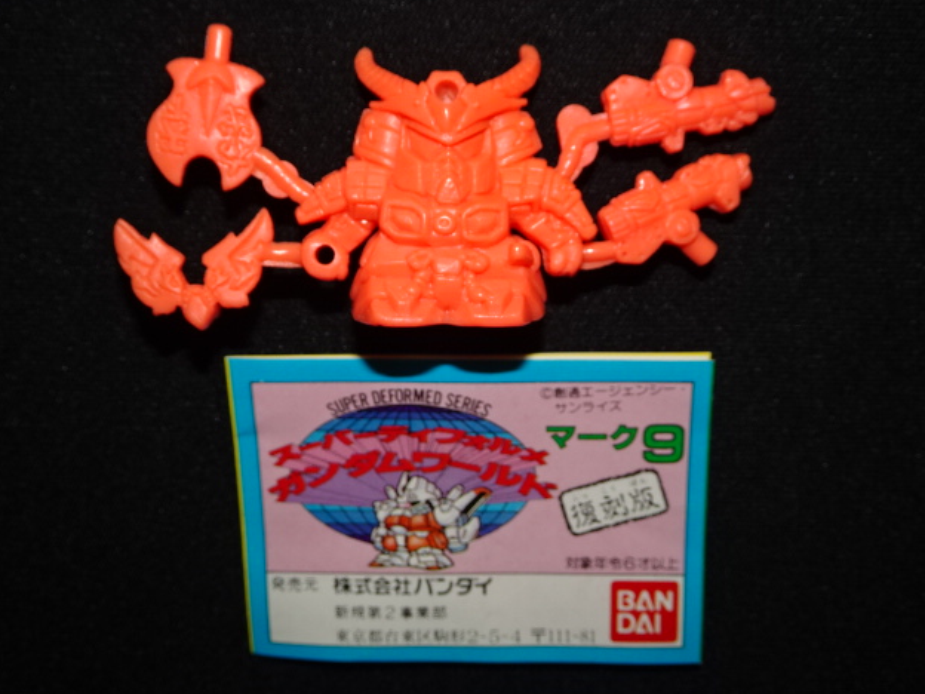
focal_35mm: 41
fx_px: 1096
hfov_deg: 45.8
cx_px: 452
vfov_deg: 35.1
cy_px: 346
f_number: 4
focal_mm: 6.8
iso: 80
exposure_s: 1/40
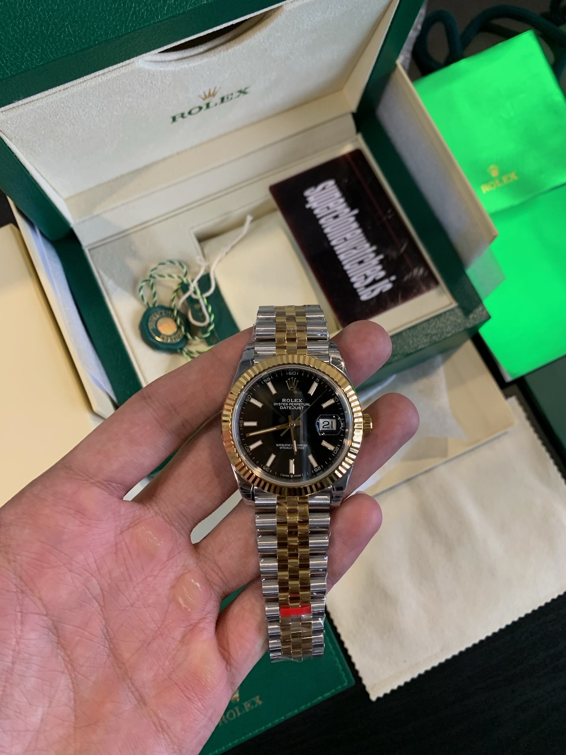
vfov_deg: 67.3
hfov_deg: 53.1
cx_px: 283
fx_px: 567
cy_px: 378
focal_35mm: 26
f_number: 1.8
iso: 100
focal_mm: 4.25
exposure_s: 1/50
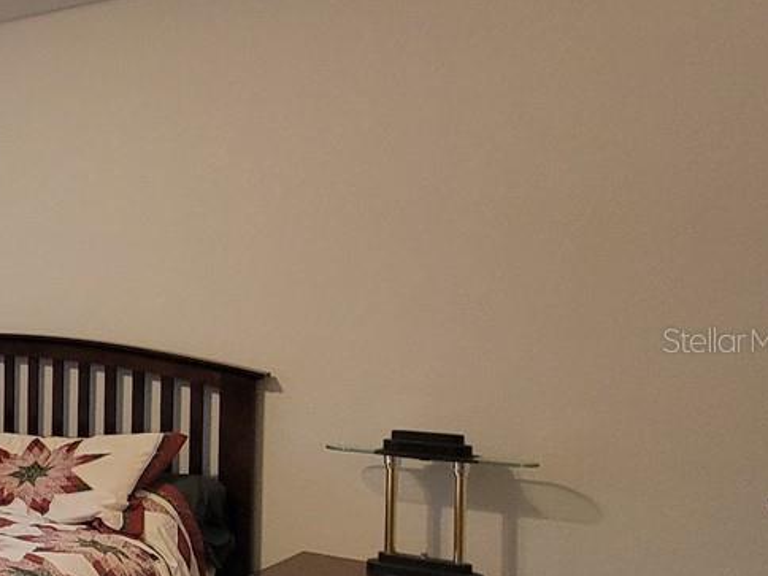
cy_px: 340
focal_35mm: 43
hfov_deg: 26.5
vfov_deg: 33.5
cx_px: -457
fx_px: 954
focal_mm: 2.2
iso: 320
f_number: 2.2
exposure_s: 1/60
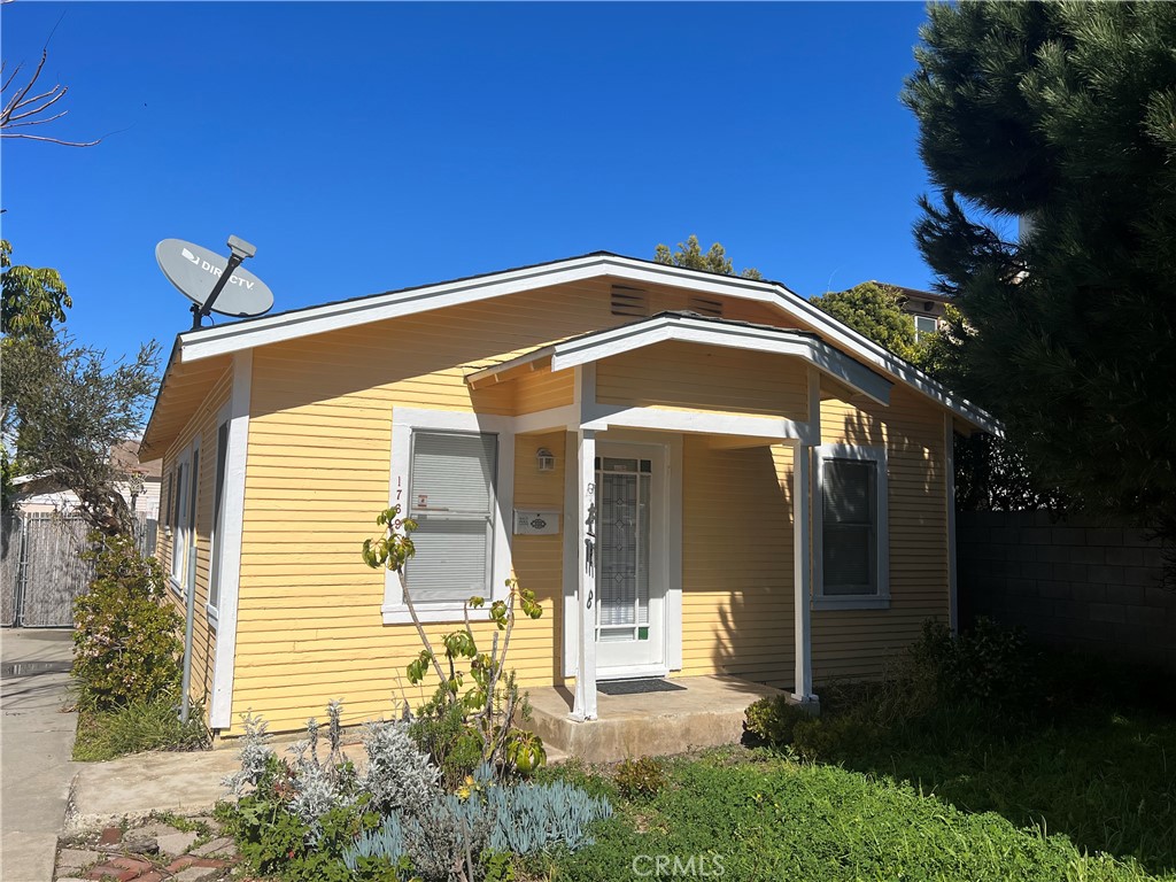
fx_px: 883
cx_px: 588
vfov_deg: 53.1
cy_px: 441
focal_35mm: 26
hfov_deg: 67.3
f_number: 1.5
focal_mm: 5.7
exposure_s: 1/8000
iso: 50
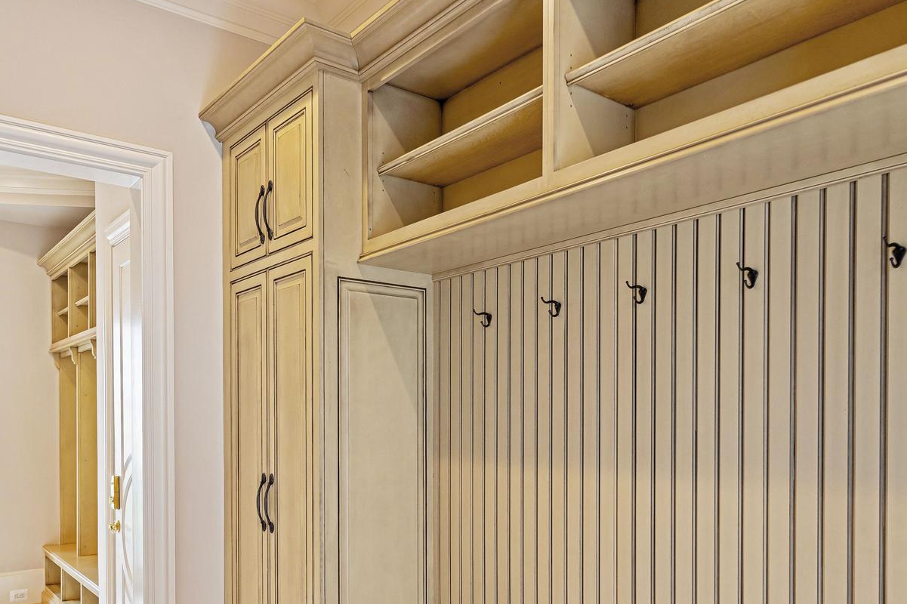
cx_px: 458
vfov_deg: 43.9
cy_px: 428
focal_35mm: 29
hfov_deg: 63.7
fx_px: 730
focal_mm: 17
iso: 250
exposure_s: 1/50
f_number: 3.2
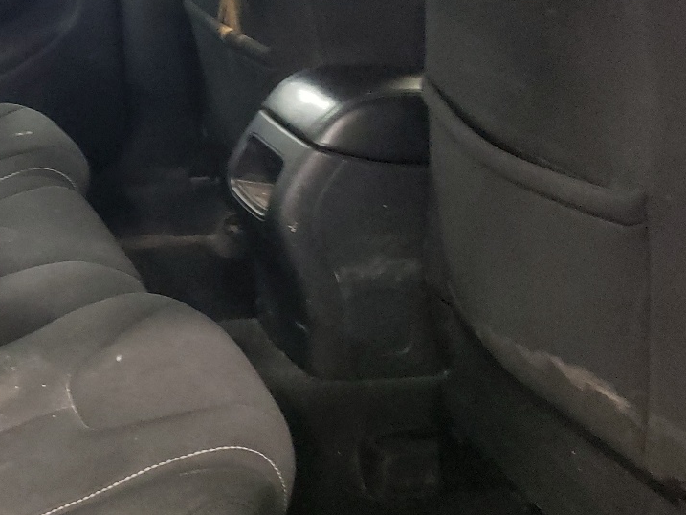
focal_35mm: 58
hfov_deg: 30.4
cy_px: 194
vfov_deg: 25.2
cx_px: -30
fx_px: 1150
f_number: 1.5
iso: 661
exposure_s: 1/24
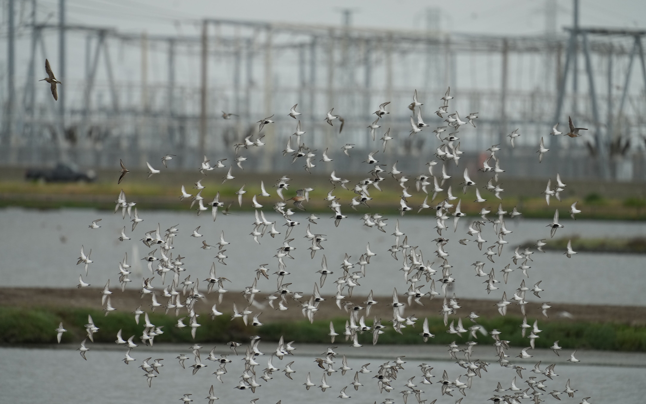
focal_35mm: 612
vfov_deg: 2.1
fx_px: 10775
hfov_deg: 3.4
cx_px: 323
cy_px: 213
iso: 1250
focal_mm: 600
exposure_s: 1/2000
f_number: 5.6
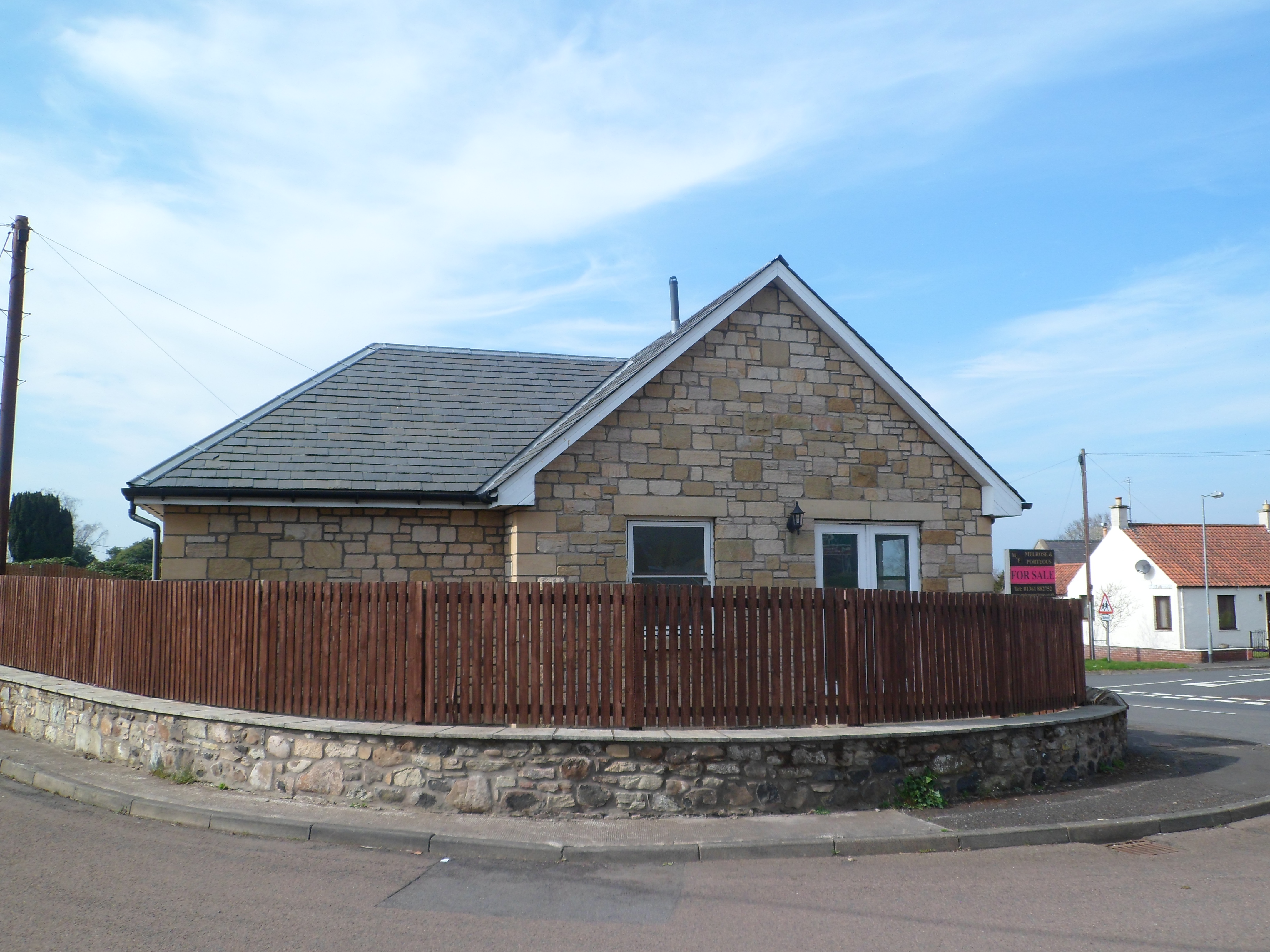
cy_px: 476
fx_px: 1137
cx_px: 635
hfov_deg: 58.4
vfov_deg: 45.4
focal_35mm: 31
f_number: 3.5
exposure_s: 1/500
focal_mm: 5.3
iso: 80
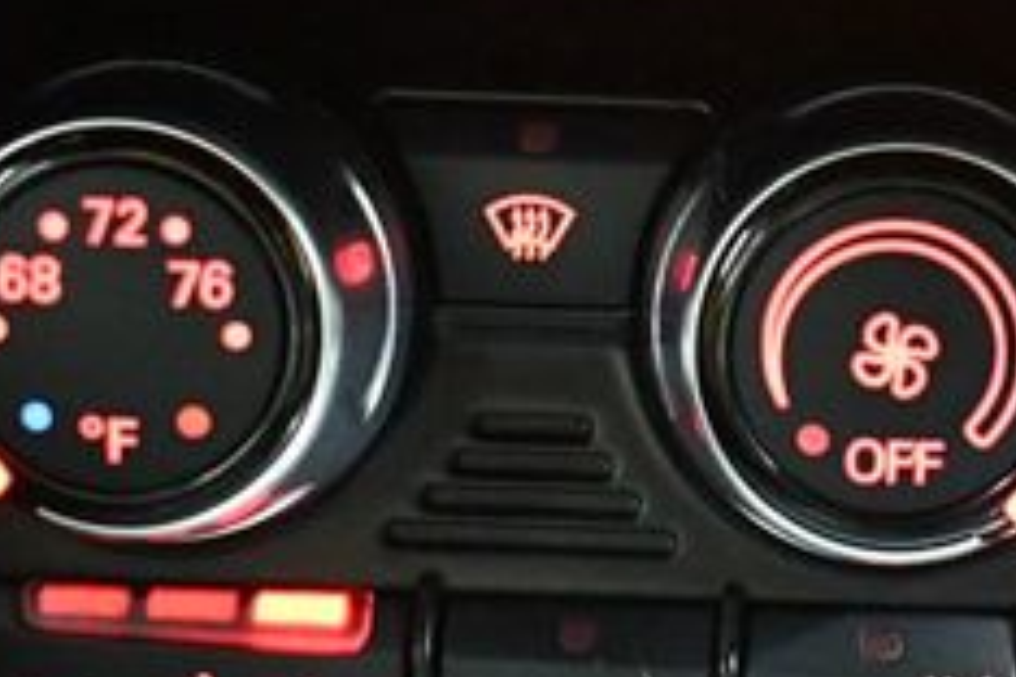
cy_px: 317
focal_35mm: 115
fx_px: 3245
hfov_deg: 17.5
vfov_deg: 11.9
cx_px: 912
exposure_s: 1/40
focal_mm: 21
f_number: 3.8
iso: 12800
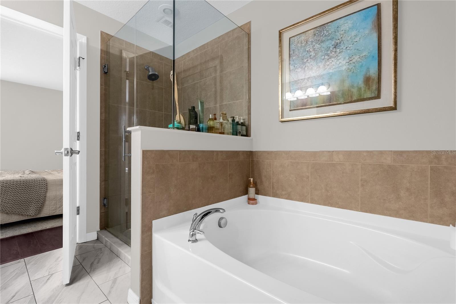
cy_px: 152
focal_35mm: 16
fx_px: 209
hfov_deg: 95.0
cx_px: 228
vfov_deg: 72.1
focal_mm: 16.5
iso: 1600
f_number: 7.1
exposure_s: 1/2000
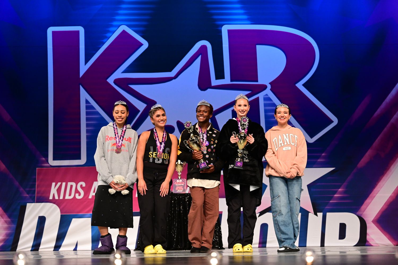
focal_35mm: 70
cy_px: 132
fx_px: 774
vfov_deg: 19.5
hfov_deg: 28.8
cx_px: 199
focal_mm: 70
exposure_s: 1/800
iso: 2500
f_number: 3.5
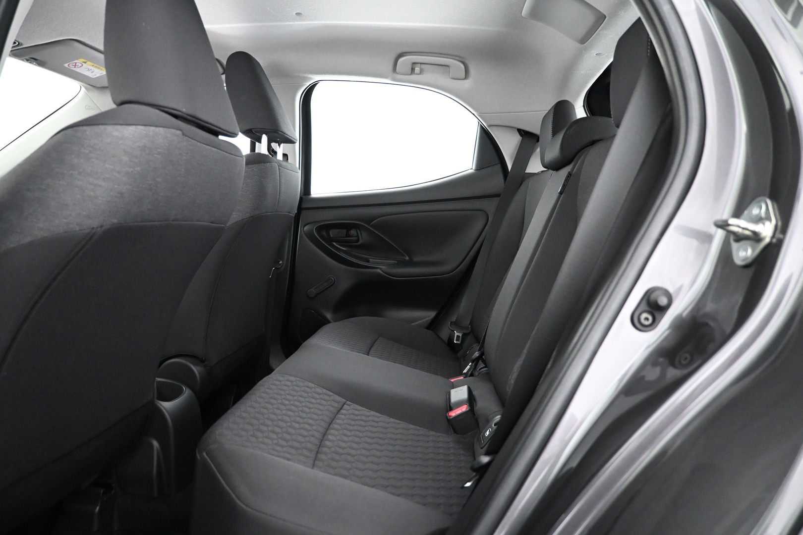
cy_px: 268
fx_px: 535
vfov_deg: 53.1
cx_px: 402
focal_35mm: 24
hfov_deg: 73.7
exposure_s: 1/25
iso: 4000
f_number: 3.5
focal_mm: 16
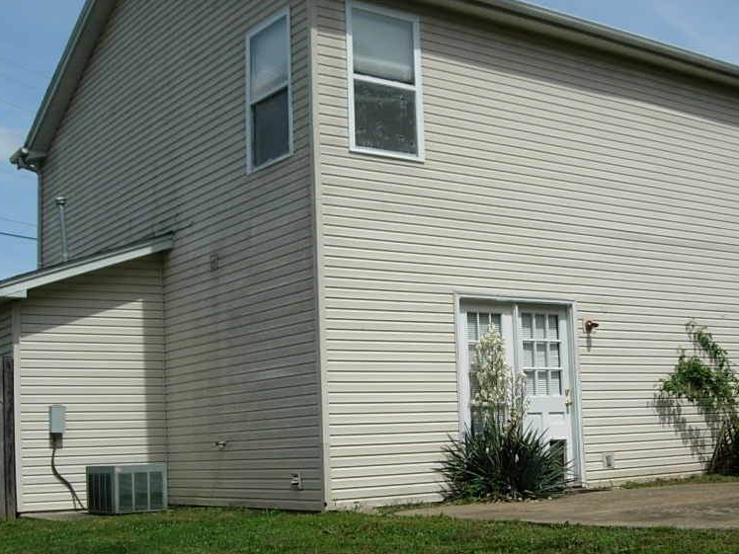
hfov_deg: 36.8
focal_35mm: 52
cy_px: 340
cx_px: 416
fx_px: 1110
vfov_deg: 28.0
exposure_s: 1/1085
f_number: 4.8
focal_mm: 7.8
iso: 64
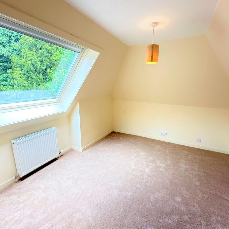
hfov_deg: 84.0
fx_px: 127
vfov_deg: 84.0
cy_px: 115
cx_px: 117
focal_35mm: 17
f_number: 2.2
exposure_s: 1/100
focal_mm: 2.22
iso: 80
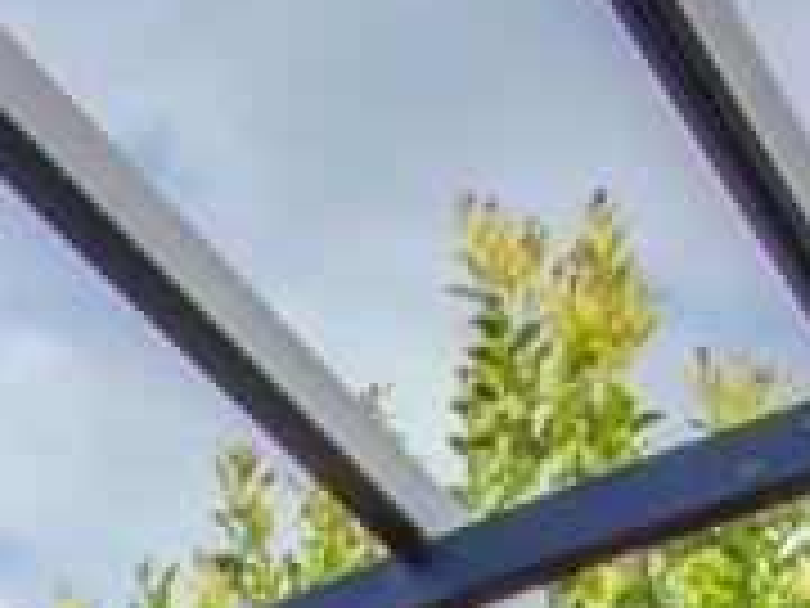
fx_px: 2621
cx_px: -117
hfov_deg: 16.9
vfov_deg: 9.6
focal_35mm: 112
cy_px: 1919
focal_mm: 14
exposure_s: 1/60
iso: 100
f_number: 14
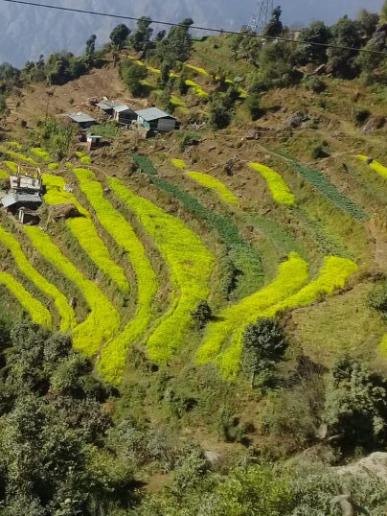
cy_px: 145
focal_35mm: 59
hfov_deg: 24.3
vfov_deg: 32.2
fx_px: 879
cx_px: 55
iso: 50
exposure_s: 1/1302
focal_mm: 3.3
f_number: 2.2
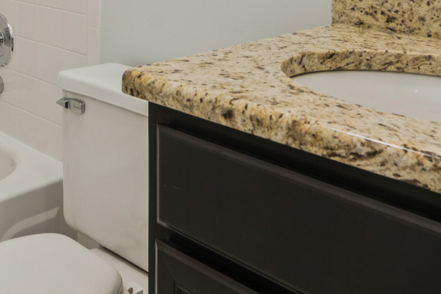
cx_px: 91
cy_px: -88
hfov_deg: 38.2
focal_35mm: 50
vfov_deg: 23.8
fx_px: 613
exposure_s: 1/10
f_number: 8
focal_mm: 12
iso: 200
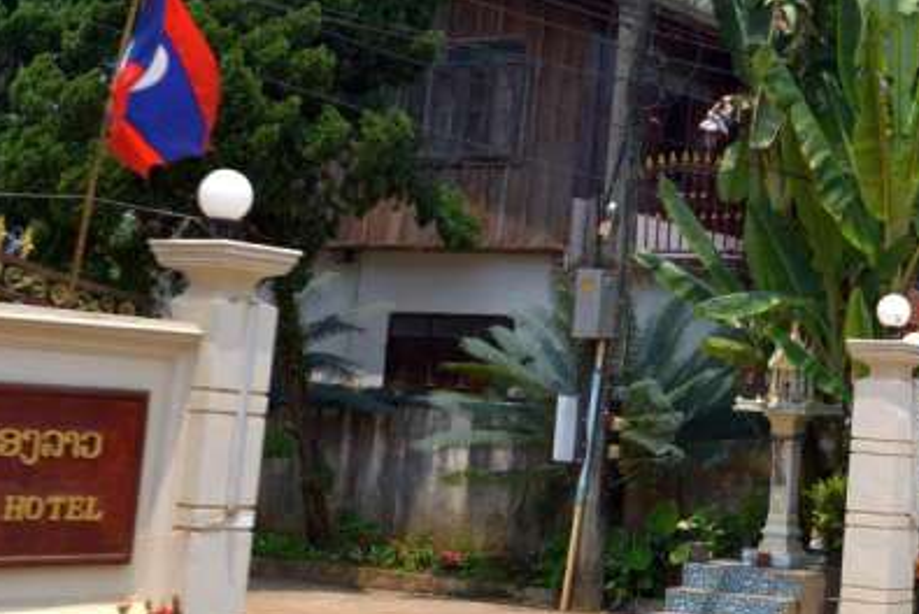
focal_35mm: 77
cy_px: 56
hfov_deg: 25.7
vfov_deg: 17.5
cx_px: 768
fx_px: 1967
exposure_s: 1/200
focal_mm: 38
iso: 100
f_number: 7.1
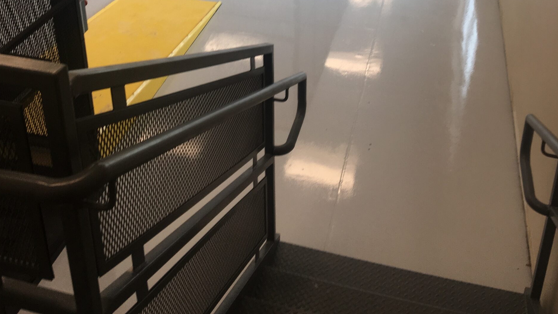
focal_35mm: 43
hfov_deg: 47.4
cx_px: 276
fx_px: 636
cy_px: -37
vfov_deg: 25.5
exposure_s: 1/60
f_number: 2.2
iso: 25
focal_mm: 4.15
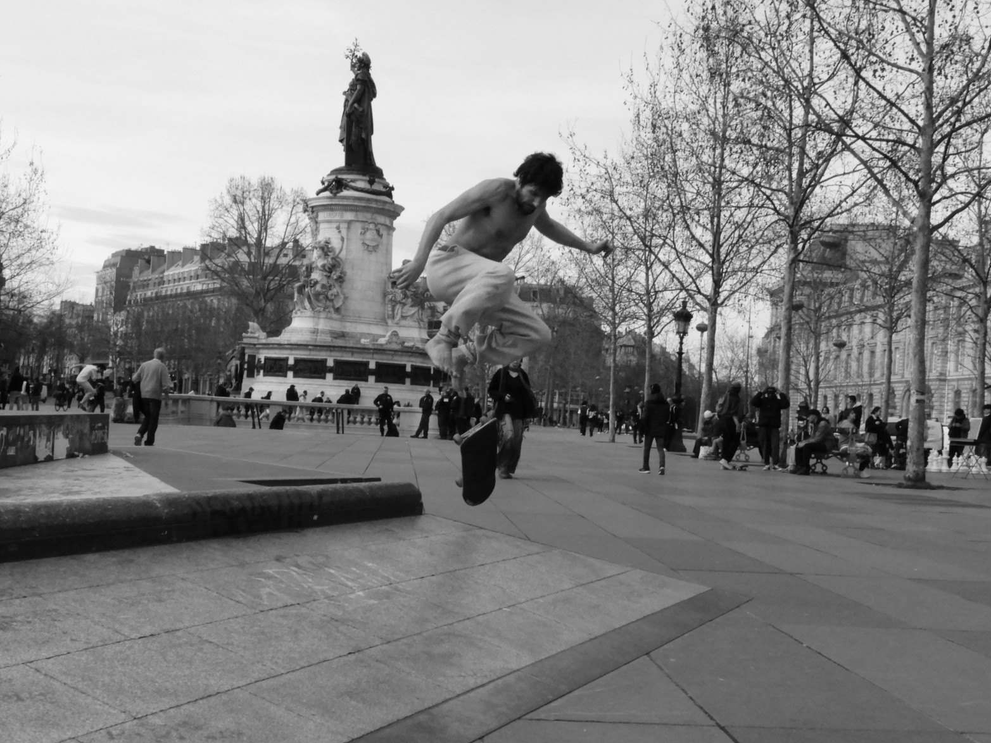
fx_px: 1317
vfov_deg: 31.5
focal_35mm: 46
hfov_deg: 41.2
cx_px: 486
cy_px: 374
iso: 800
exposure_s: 1/1600
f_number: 6.3
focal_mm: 8.1
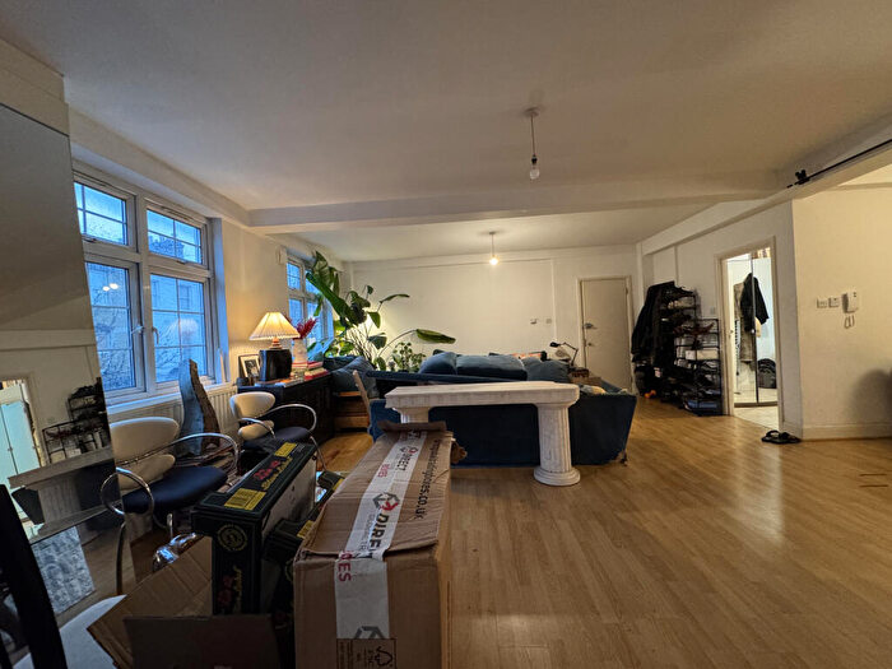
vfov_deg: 85.7
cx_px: 446
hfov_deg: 102.1
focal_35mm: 14
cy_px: 334
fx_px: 361
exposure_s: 1/50
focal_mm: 2.22
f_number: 2.2
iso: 640
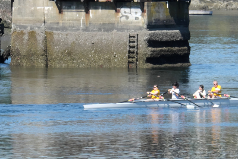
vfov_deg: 2.2
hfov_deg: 3.4
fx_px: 4066
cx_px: 56
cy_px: 68
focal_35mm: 615
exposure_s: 1/420
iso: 1250
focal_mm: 141.3
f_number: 16
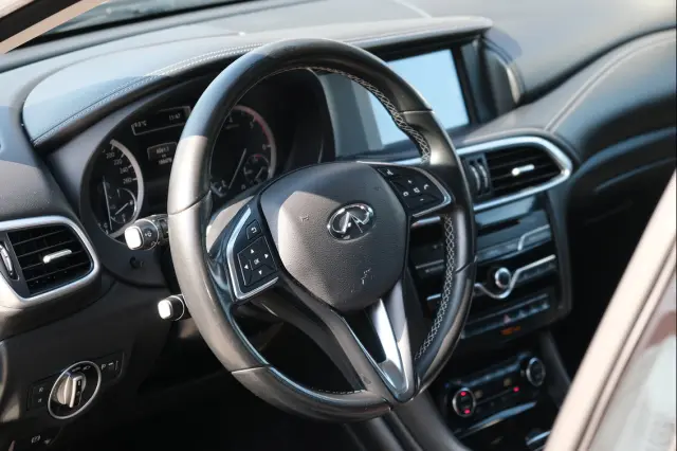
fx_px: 1560
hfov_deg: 24.5
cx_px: 338
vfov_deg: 16.4
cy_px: 226
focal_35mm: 83
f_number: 4
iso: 320
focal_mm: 55
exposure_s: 1/100
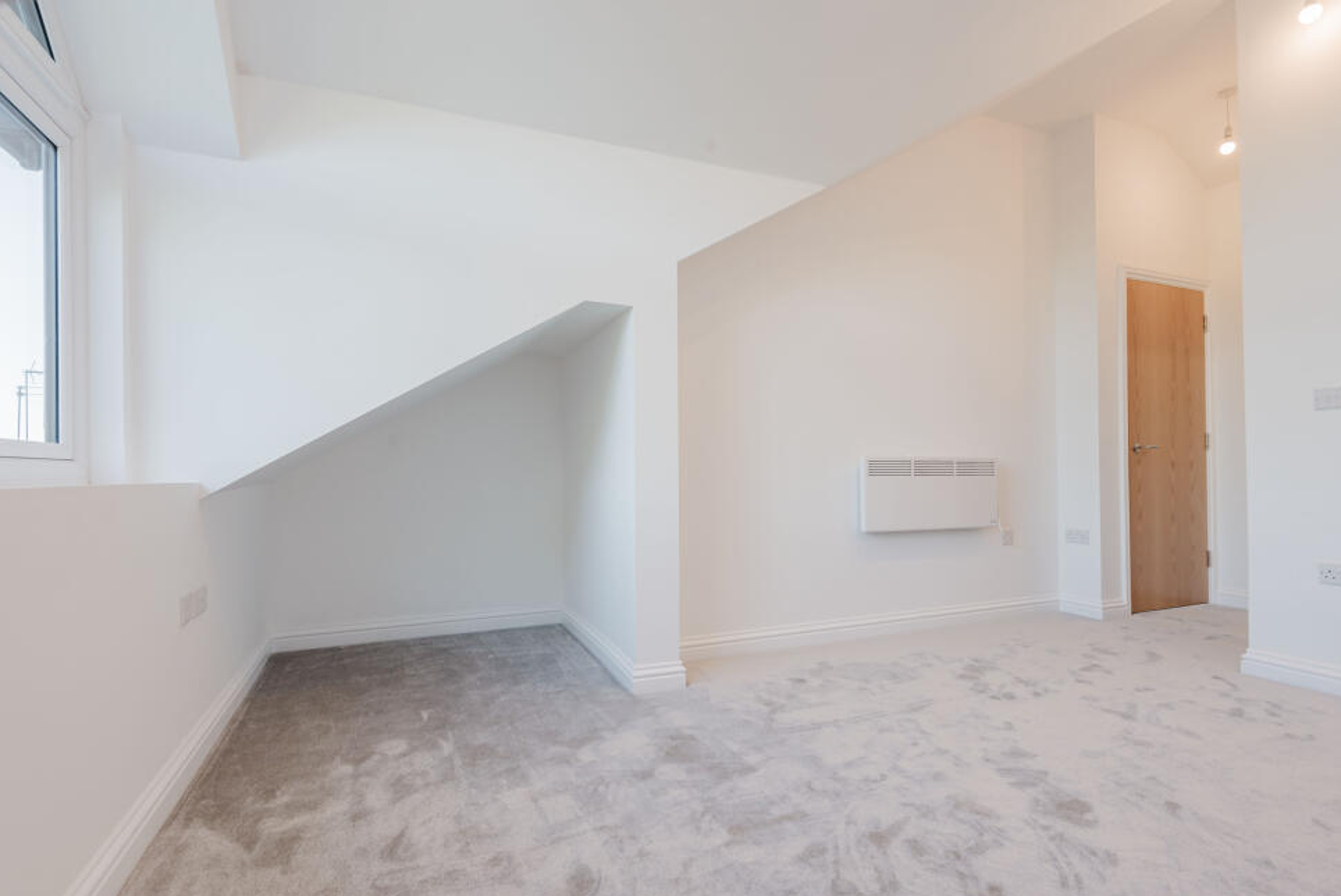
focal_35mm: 17
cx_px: 666
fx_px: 634
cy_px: 465
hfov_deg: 93.2
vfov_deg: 70.5
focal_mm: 16
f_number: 8
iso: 100
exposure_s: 1/40
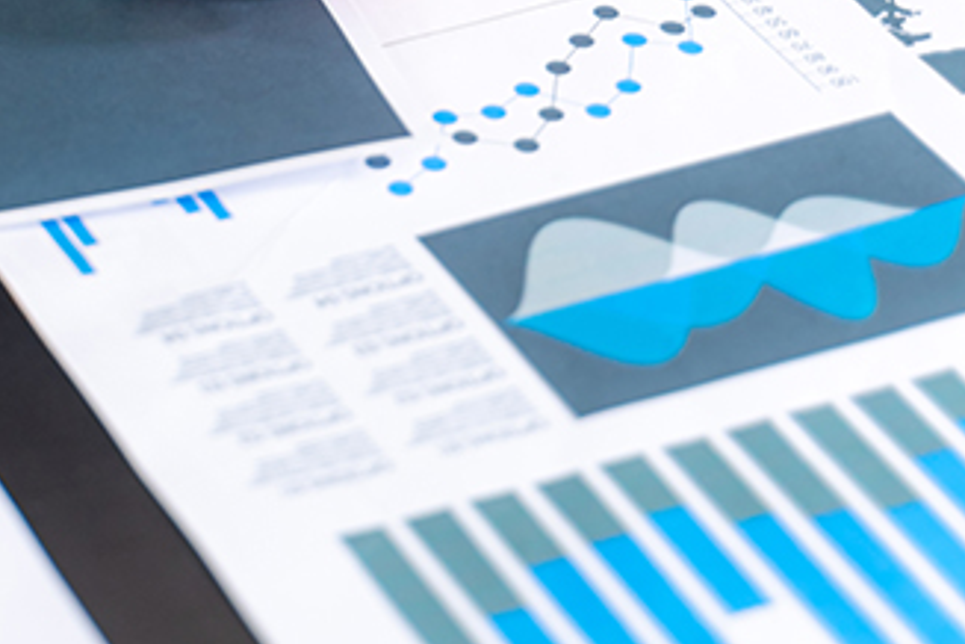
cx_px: -348
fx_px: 4181
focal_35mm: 156
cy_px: -140
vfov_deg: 8.7
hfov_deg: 12.7
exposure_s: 1/40
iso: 200
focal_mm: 51
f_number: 2.8
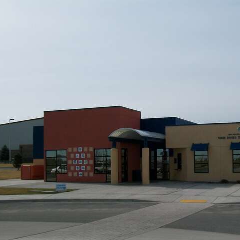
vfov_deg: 33.3
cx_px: 172
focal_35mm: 51
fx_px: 400
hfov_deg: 32.9
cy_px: 144
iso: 80
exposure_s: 1/1250
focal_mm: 6
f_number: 4.8
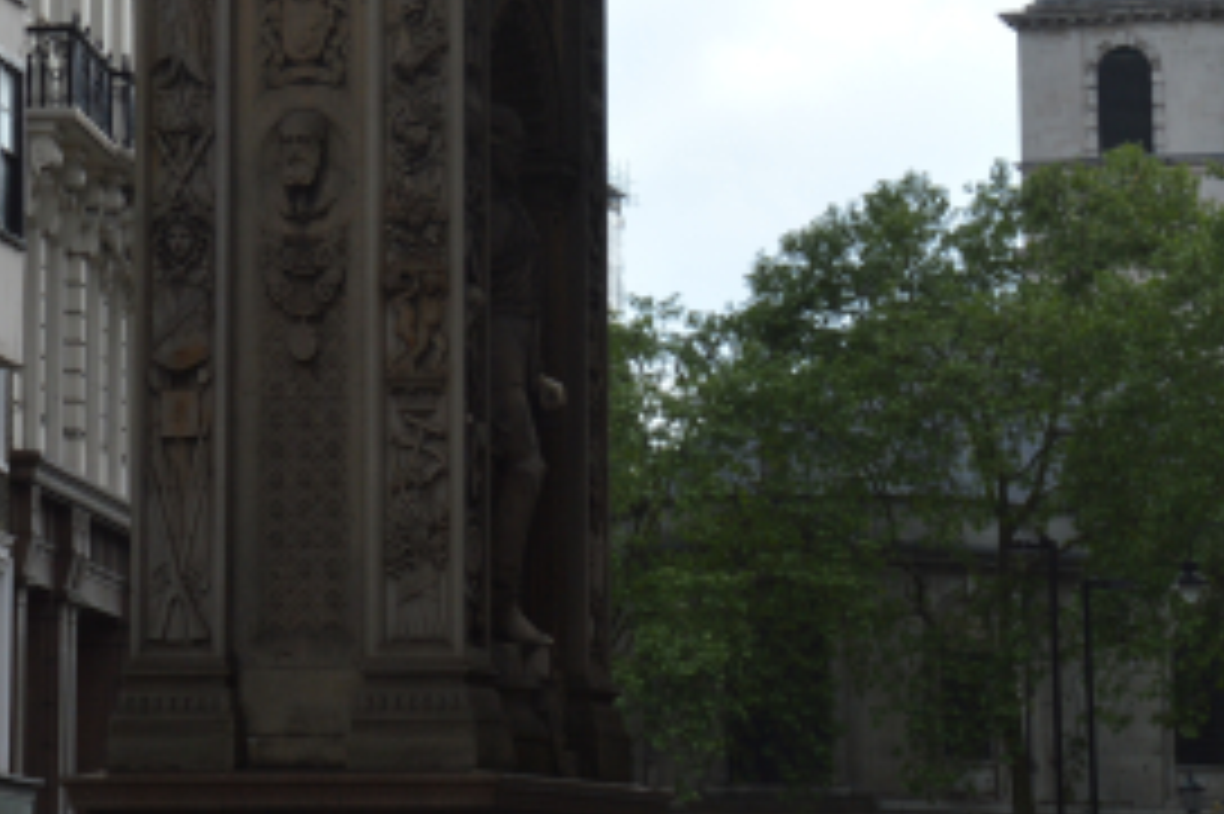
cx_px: 324
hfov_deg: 11.1
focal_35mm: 185
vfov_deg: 7.3
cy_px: -328
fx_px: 6286
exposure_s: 1/200
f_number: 7.1
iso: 100
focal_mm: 42
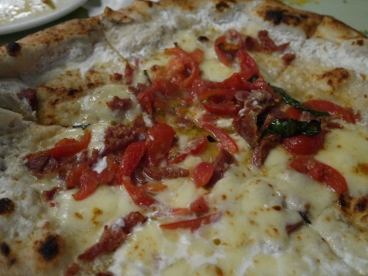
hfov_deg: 46.8
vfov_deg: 36.0
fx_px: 425
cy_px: 138
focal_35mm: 40
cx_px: 184
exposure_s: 1/60
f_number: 4.5
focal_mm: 20
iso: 1600
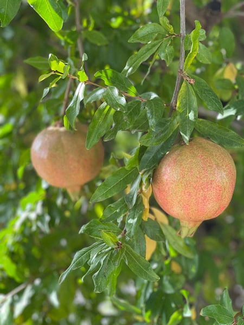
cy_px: 162
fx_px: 601
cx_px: 122
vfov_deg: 30.3
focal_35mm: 64
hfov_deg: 22.9
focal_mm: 7.5
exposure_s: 1/121
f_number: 2.2
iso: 32
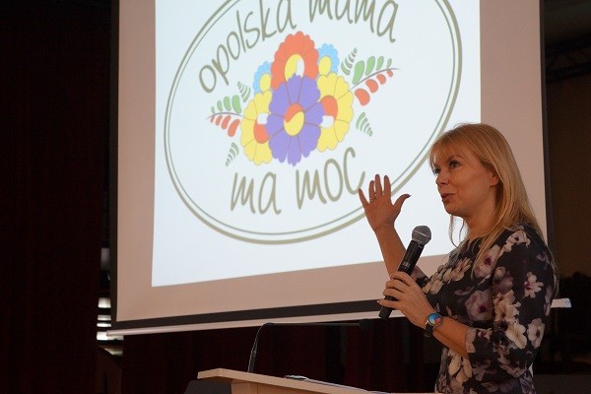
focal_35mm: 82
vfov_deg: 16.7
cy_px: 197
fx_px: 1346
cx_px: 296
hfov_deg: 24.8
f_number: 5.6
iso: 1600
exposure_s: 1/100
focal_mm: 55
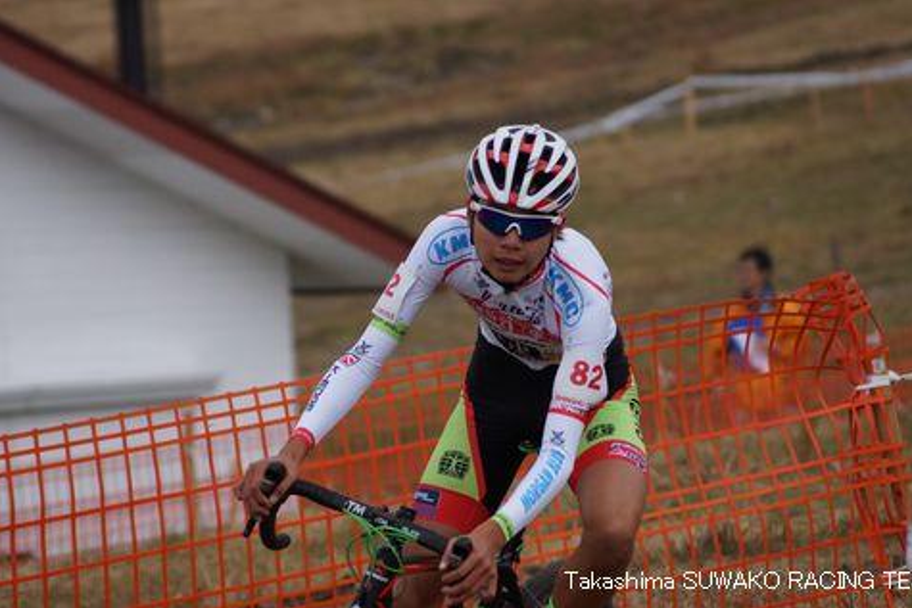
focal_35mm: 303
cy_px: 304
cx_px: 459
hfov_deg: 6.8
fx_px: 7678
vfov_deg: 4.5
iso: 640
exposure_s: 1/2500
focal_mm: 200
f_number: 5.6
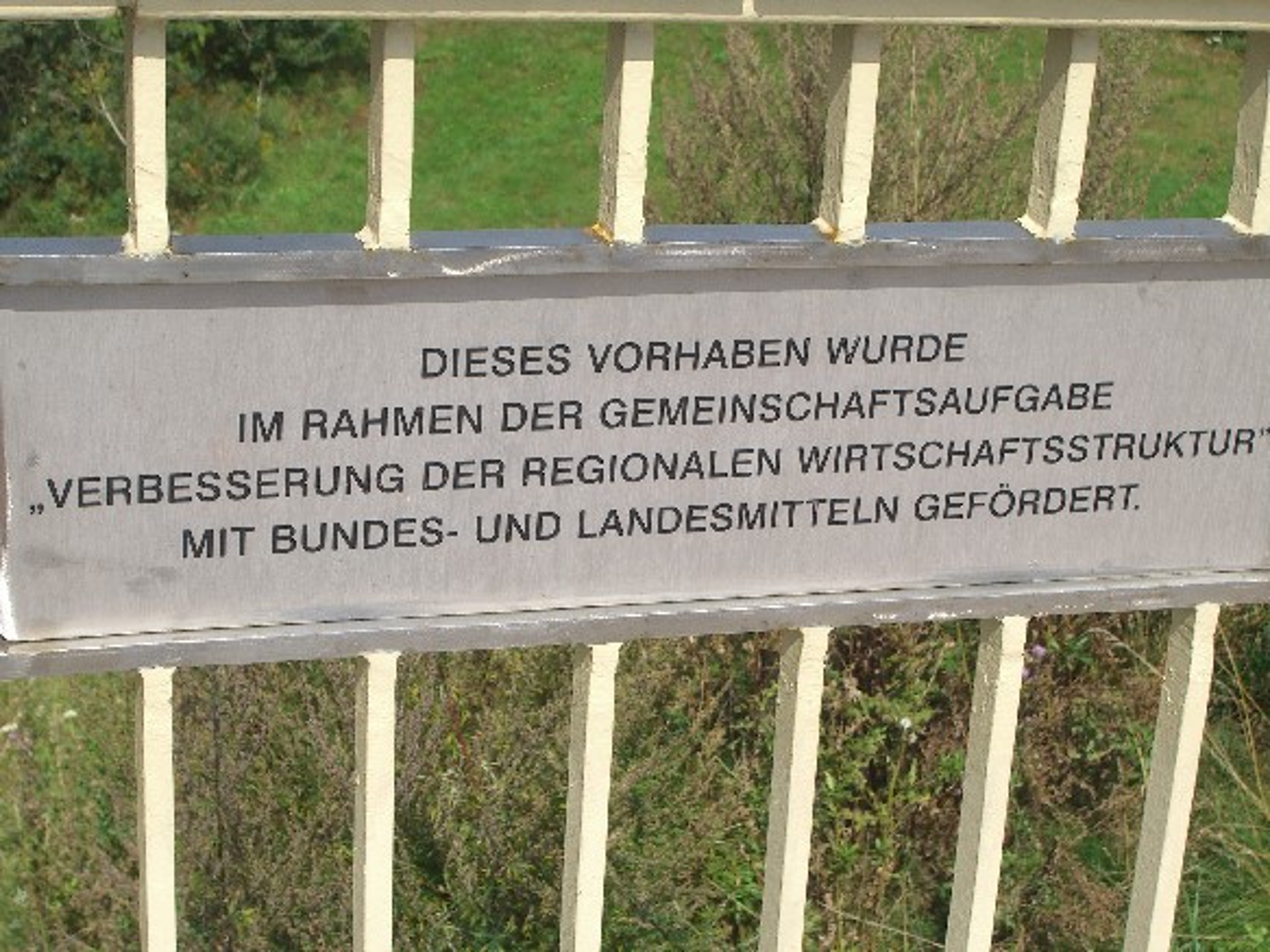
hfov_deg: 24.4
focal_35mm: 80
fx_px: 2934
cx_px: 635
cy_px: 476
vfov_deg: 18.4
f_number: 6
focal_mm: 16.6
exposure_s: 1/400
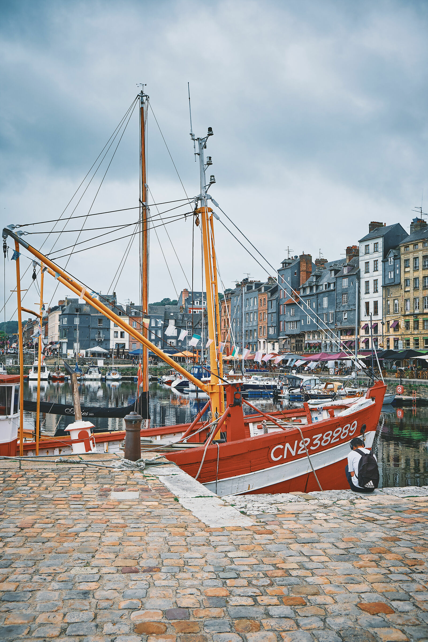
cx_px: 214
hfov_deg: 37.9
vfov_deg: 54.4
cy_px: 321
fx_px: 624
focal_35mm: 35
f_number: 5.6
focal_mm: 23.3
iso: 160
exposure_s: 1/250
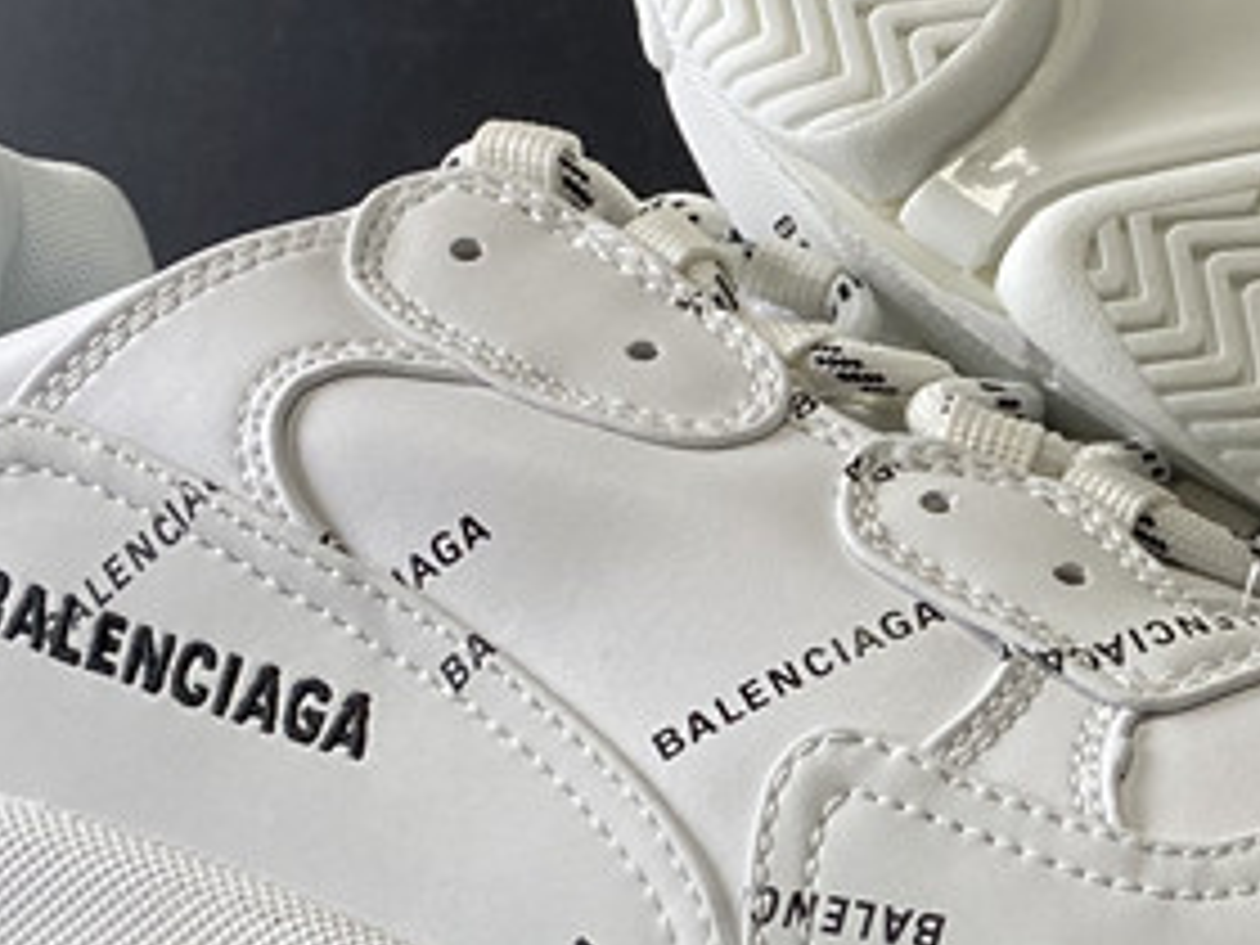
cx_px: 1264
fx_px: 3385
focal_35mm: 93
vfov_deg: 15.7
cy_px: 806
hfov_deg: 20.4
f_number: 1.8
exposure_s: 1/100
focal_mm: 4.25
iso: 64
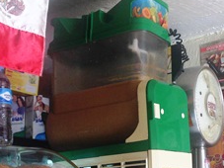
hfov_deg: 21.1
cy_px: 147
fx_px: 601
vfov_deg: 15.7
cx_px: 116
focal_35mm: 93
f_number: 2.4
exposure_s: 1/60
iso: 50
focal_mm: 4.12
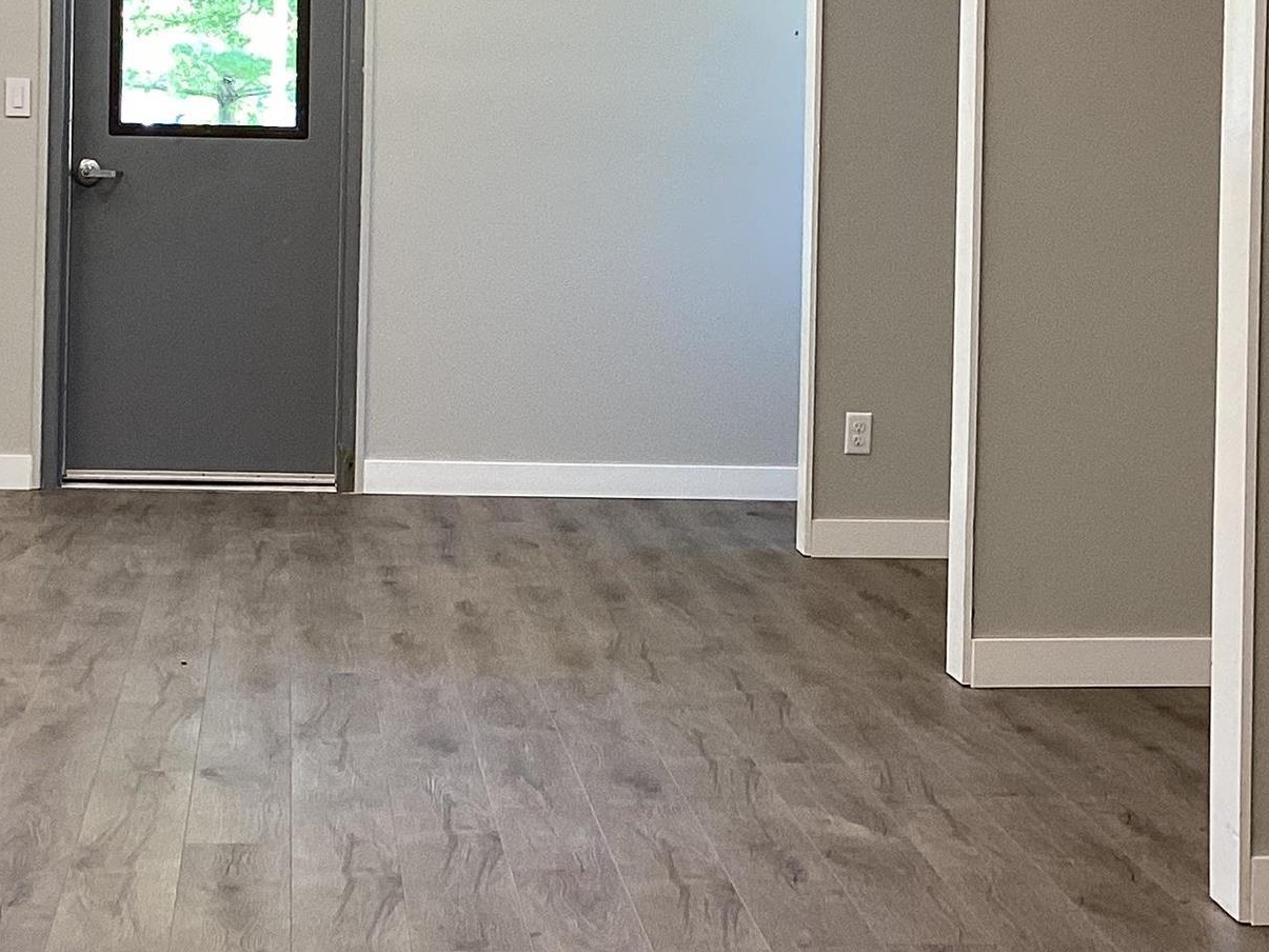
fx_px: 2896
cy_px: 279
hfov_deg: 24.7
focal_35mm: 79
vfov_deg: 18.6
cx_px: 589
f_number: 2.4
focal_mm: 3.3
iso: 64
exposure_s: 1/60
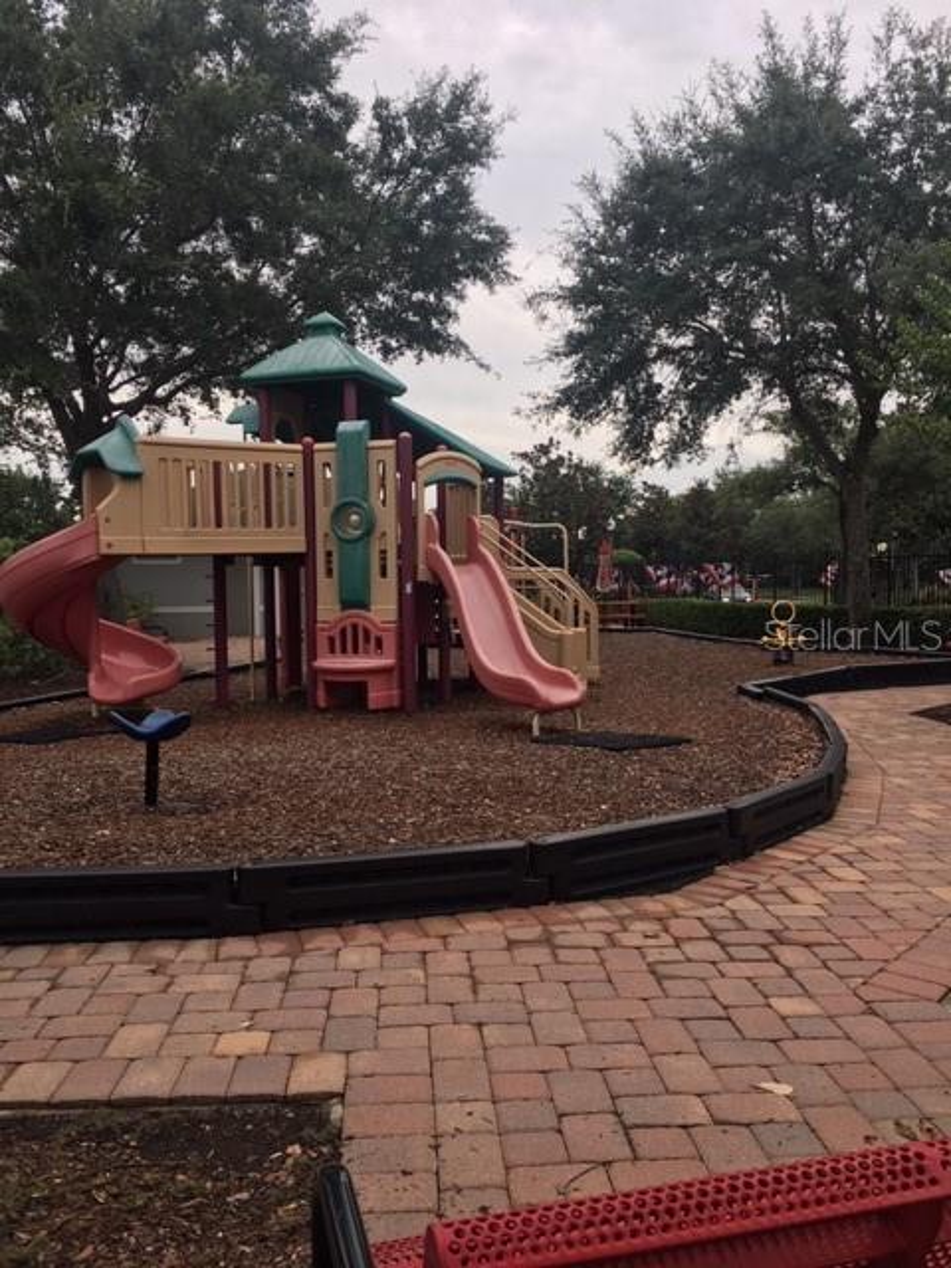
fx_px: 1062
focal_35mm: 29
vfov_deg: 61.7
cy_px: 634
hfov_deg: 48.2
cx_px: 476
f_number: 2.2
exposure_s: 1/215
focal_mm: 4.15
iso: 25
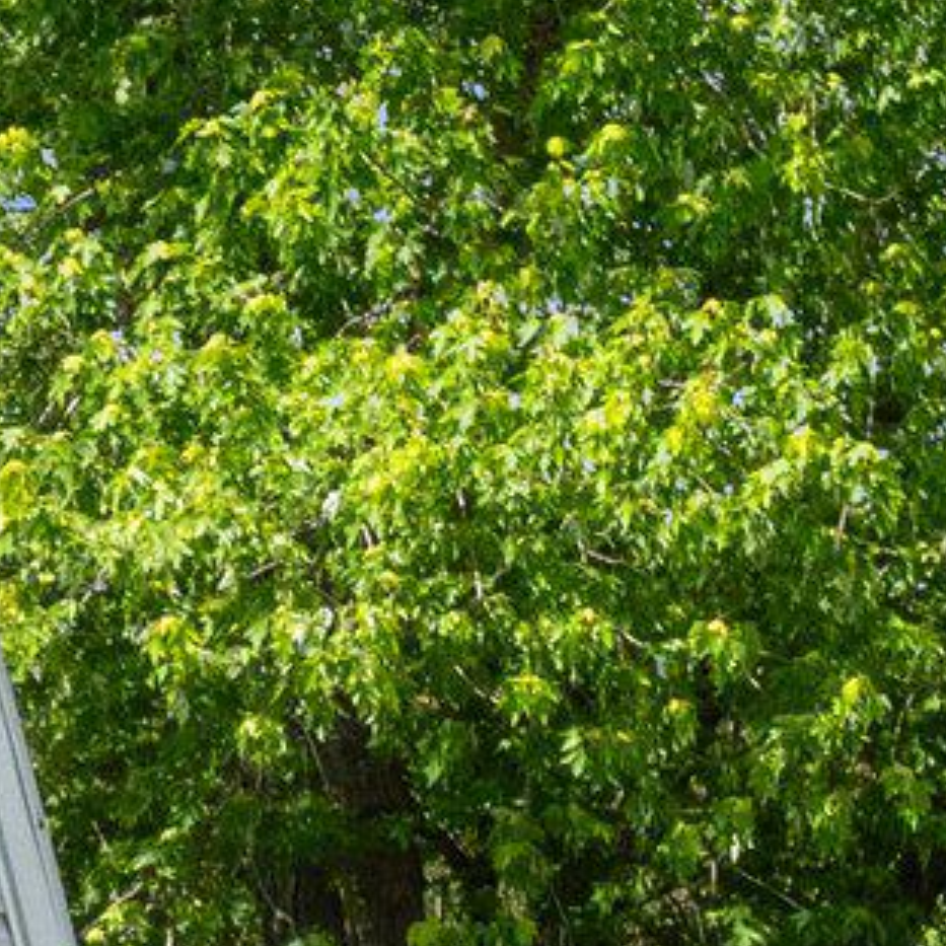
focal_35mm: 168
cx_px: -1013
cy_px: 1094
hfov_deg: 9.6
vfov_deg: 10.3
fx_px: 5194
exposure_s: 1/2000
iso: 640
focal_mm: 20
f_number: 8
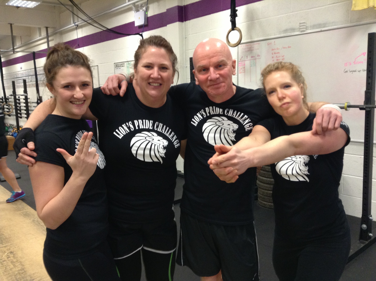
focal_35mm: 33
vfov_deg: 42.8
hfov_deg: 55.4
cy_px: 140
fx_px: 358
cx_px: 188
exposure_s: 1/24
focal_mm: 3.3
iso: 125
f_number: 2.4
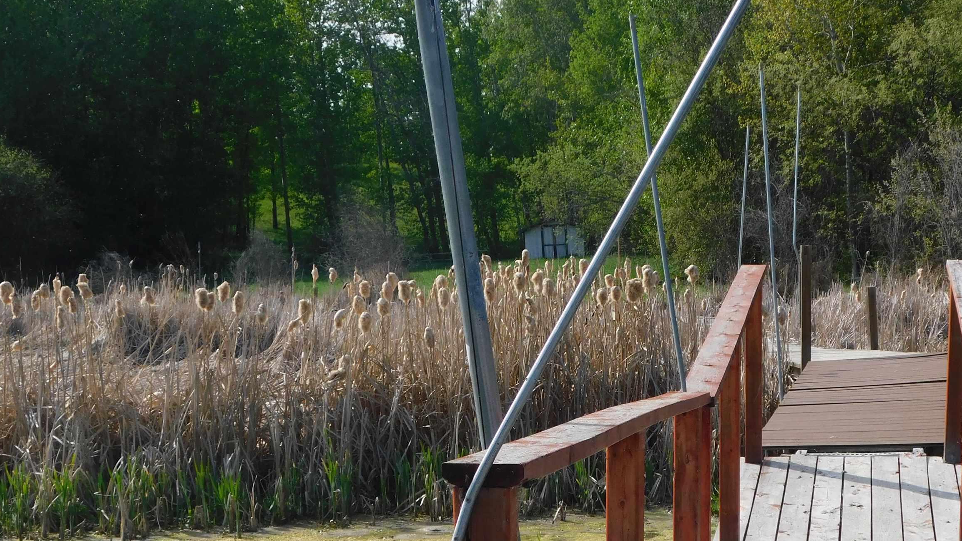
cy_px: 385
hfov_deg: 28.5
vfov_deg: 16.2
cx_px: 576
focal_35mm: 74
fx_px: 1887
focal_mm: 9
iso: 125
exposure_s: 1/800
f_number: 3.8
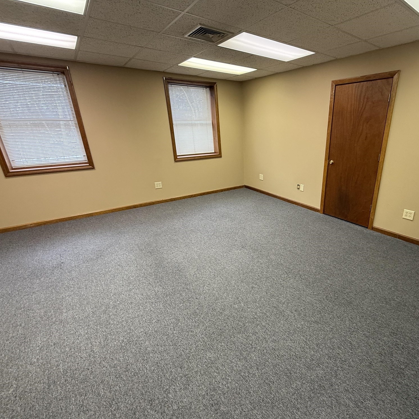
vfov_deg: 84.0
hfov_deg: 82.2
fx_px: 233
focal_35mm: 17
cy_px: 210
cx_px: 265
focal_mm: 2.22
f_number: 2.2
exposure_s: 1/60
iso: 200
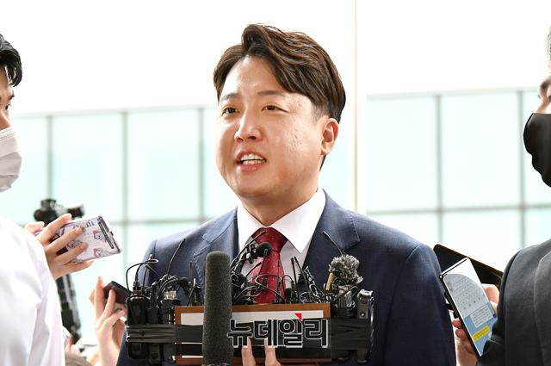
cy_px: 183
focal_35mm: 112
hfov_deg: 18.2
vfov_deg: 12.1
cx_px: 276
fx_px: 1720
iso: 640
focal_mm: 75
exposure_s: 1/250
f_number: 4.5
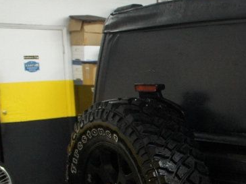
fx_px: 519
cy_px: 168
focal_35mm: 73
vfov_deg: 19.8
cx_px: 312
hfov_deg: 23.8
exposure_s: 1/160
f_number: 3.5
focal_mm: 18
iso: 1600
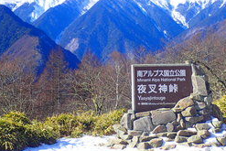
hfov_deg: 25.3
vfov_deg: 16.8
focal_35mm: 80
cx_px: 85
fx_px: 502
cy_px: 12
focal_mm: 6.86
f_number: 3.5
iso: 100
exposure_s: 1/500
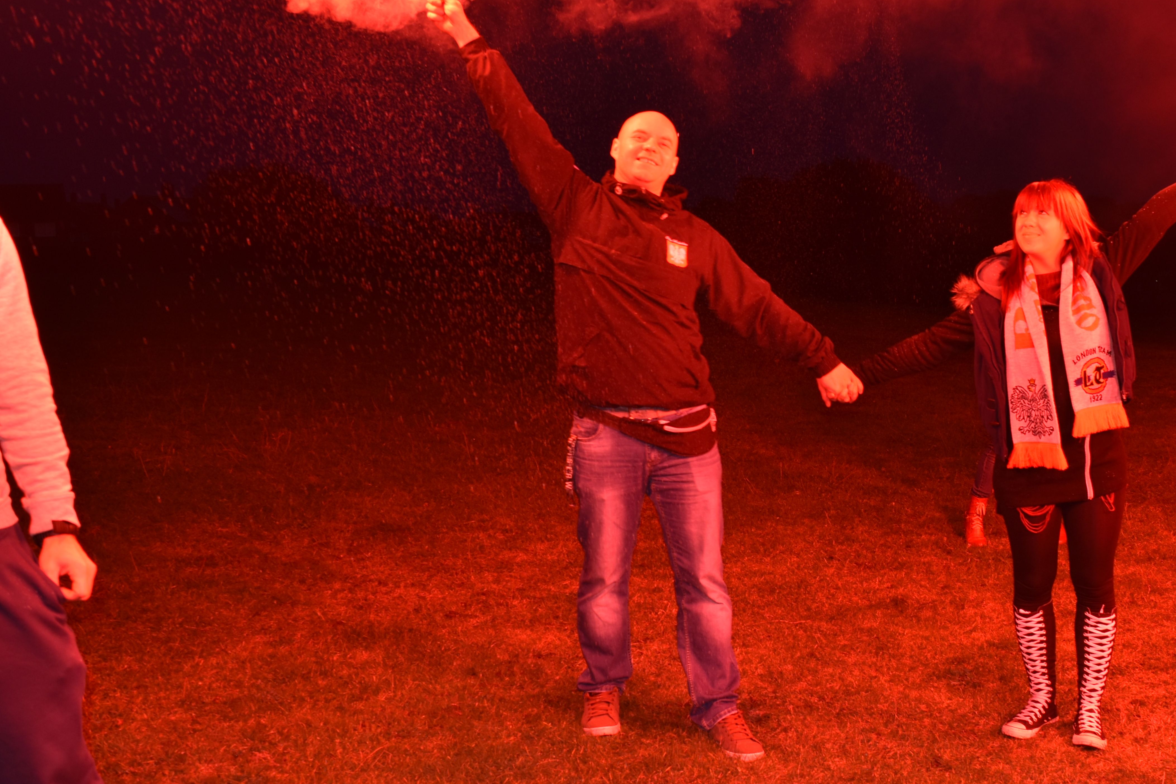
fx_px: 1535
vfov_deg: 28.6
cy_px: 344
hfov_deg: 41.1
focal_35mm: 47
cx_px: 824
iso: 200
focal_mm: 22
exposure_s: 1/125
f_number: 5.6
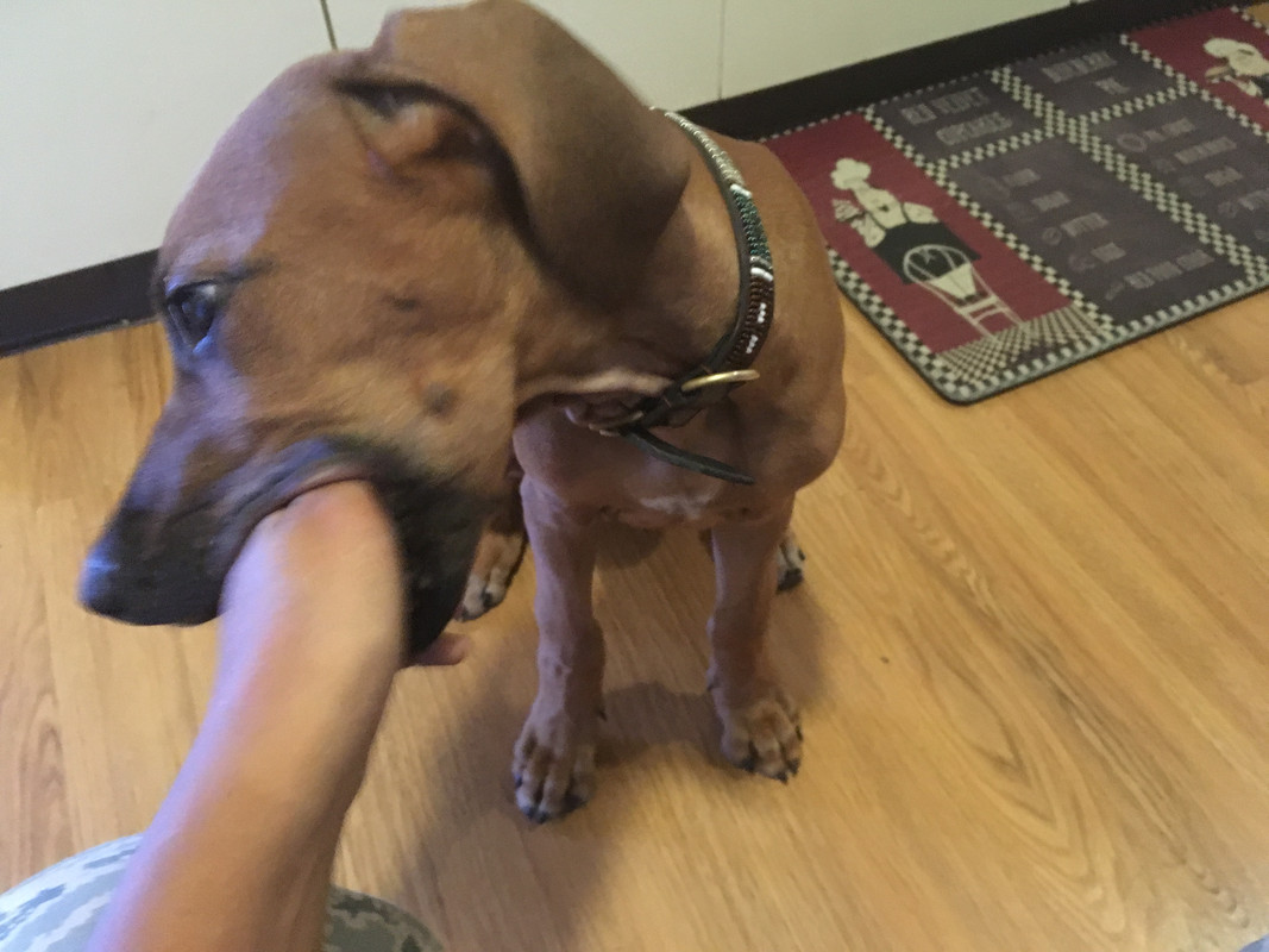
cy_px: 476
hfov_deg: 61.7
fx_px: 1063
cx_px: 634
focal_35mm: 29
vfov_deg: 48.2
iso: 500
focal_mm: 4.15
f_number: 2.2
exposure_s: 1/15
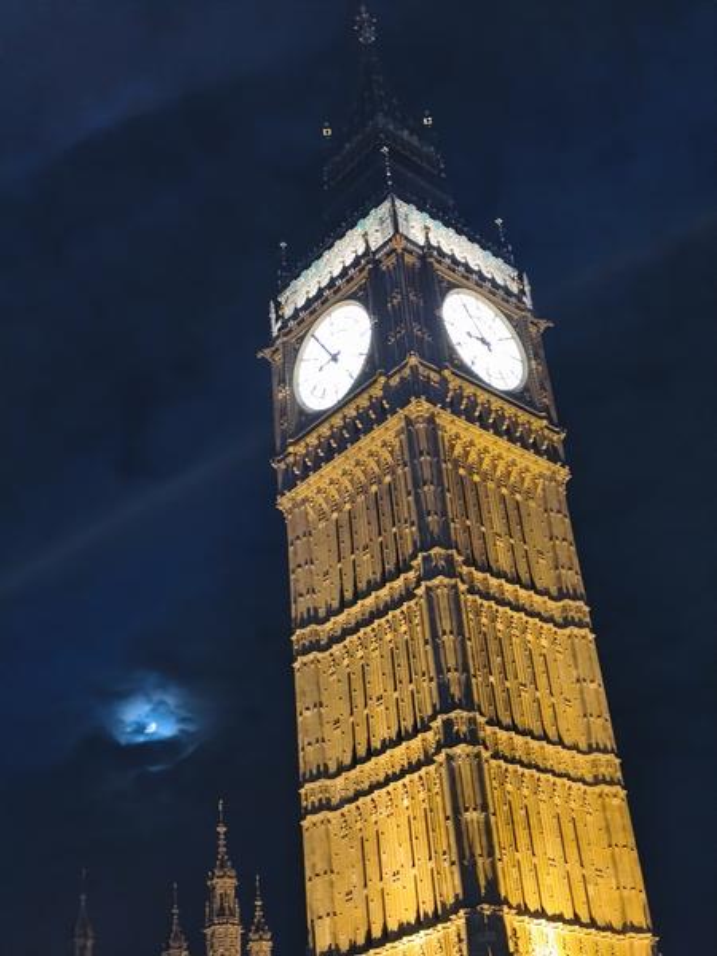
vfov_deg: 41.2
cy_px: 478
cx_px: 358
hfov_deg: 31.5
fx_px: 1270
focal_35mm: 46
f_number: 1.65
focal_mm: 6.14
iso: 1600
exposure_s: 1/33.3
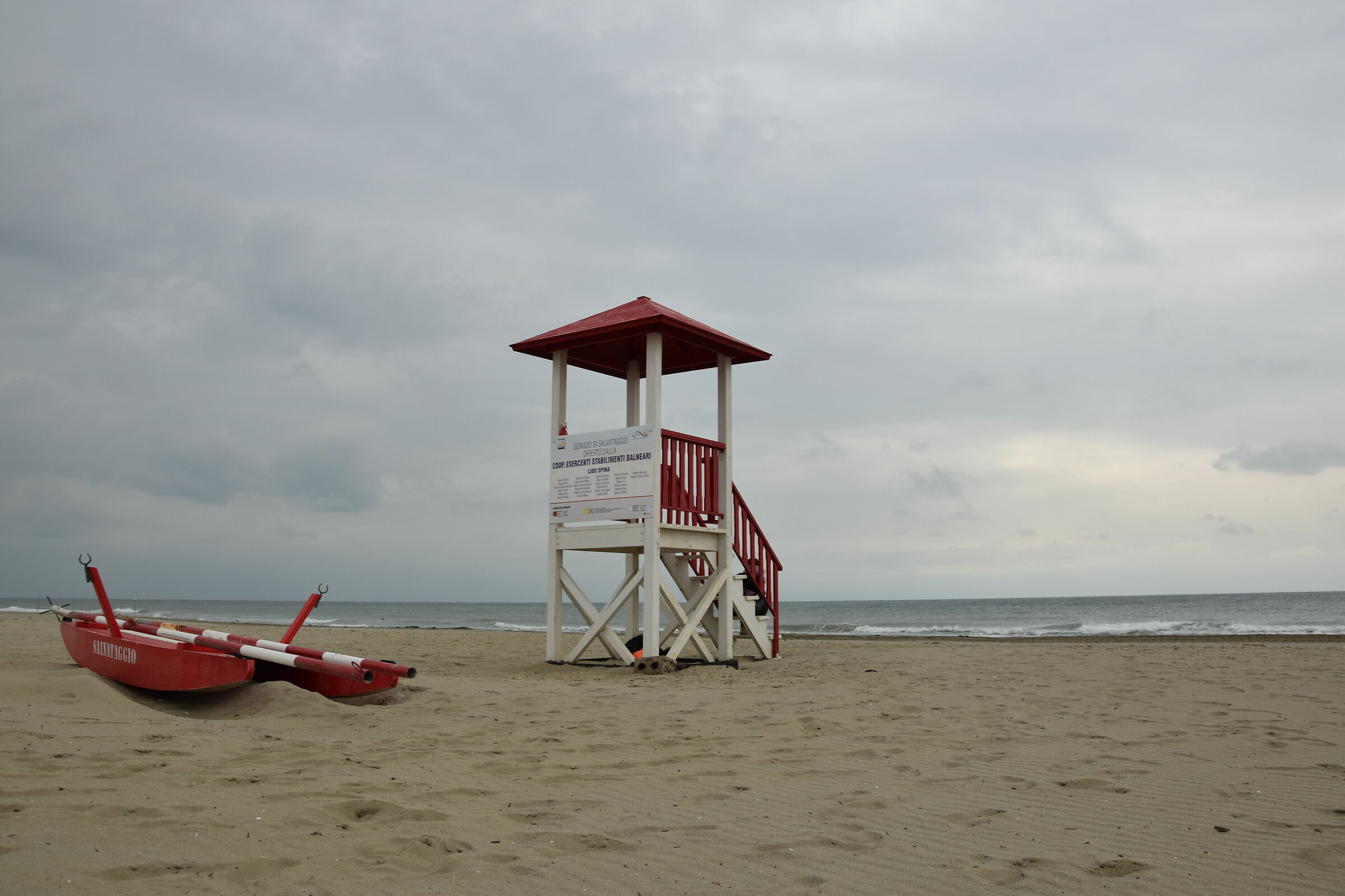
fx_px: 1961
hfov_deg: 37.9
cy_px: 448
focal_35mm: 52
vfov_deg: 25.8
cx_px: 672
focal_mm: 35
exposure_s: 1/160
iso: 100
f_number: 10
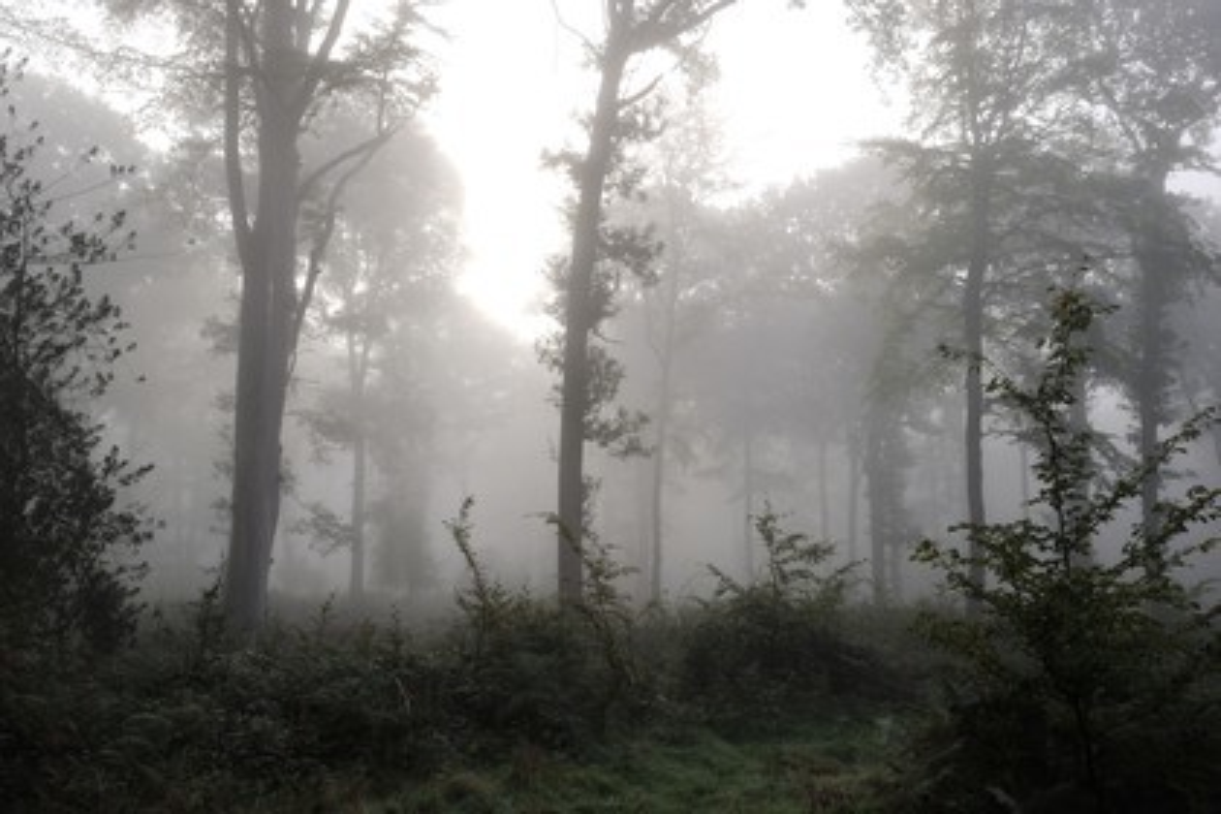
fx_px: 1085
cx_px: 610
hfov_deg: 58.7
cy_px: 407
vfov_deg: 41.1
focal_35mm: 32
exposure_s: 1/160
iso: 800
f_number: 18
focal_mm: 32
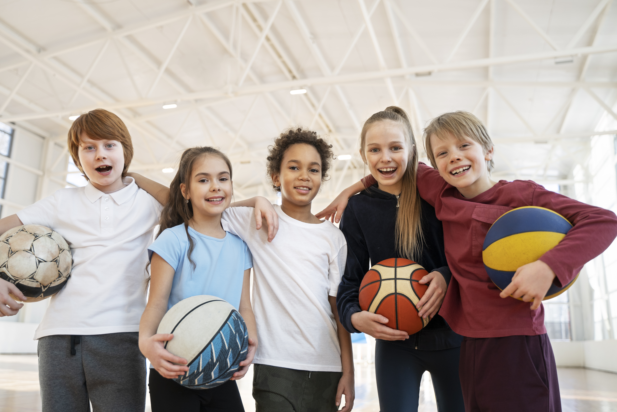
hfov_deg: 57.2
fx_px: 566
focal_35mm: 33
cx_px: 302
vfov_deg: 40.0
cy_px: 212
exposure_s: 1/500
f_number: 2.8
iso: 400
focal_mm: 32
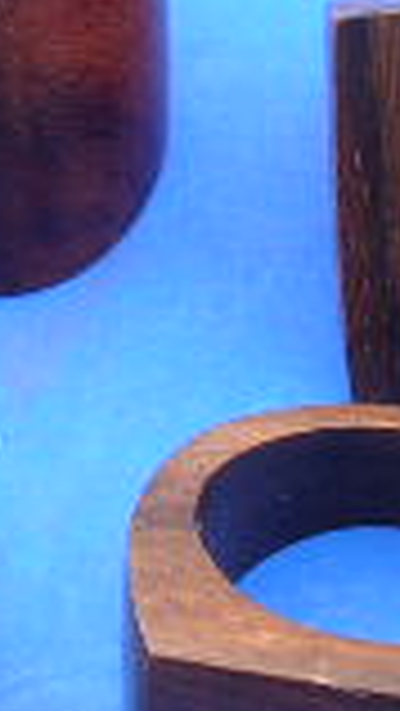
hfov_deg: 7.9
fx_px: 2901
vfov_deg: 13.9
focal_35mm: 154
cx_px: 121
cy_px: 243
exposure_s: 1/106
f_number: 2.8
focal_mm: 5.8
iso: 50
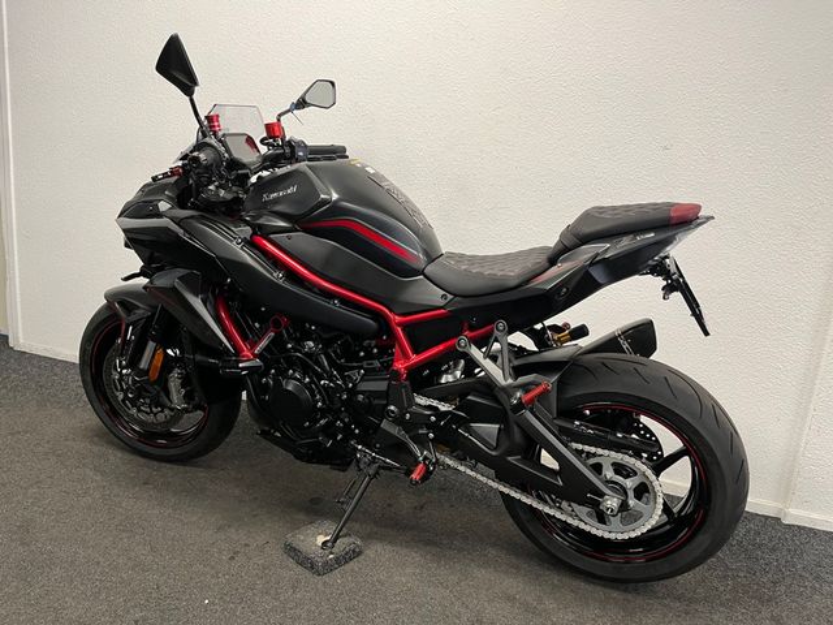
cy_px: 312
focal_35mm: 26
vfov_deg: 53.1
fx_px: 626
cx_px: 416
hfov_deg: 67.3
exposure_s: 1/50
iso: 100
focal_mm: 5.1
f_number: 1.6
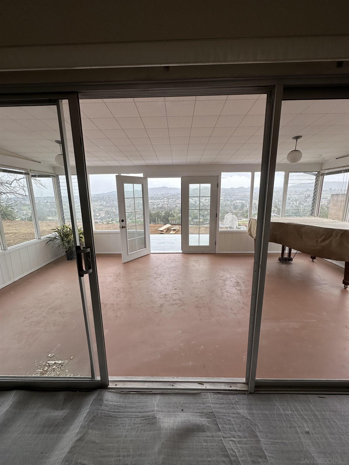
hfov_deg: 85.7
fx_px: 188
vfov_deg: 102.1
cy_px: 232
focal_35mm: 14
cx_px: 174
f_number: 2.2
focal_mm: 2.22
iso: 40
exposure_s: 1/175
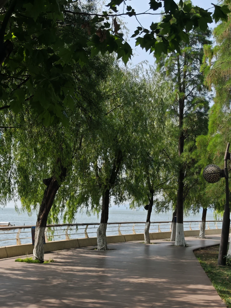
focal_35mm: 46
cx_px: 116
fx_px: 409
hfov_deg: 31.5
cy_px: 154
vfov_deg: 41.2
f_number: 2
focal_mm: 8.72
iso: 80
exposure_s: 1/2000
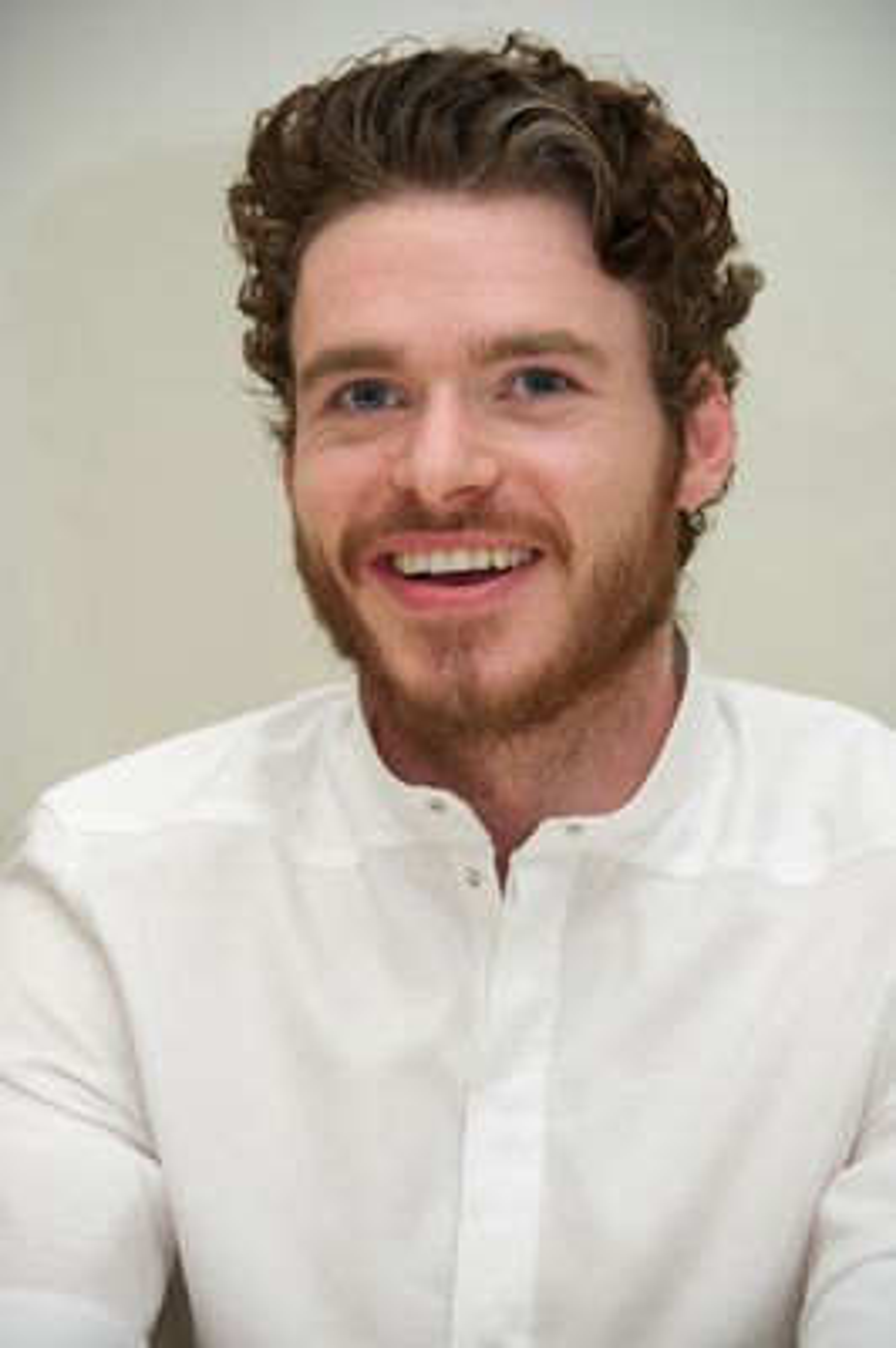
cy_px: 674
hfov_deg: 8.1
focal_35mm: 170
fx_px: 6357
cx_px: 448
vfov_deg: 12.1
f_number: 6.3
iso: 640
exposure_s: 1/60
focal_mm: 170
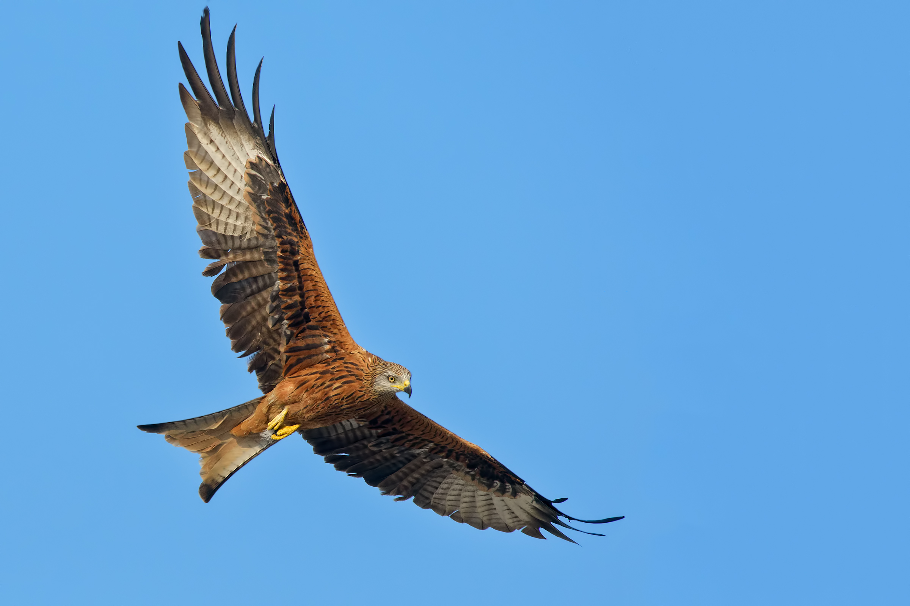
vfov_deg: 2.2
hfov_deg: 3.3
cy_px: 303
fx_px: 15924
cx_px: 455
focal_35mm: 630
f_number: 7.1
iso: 1600
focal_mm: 420
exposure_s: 1/3200
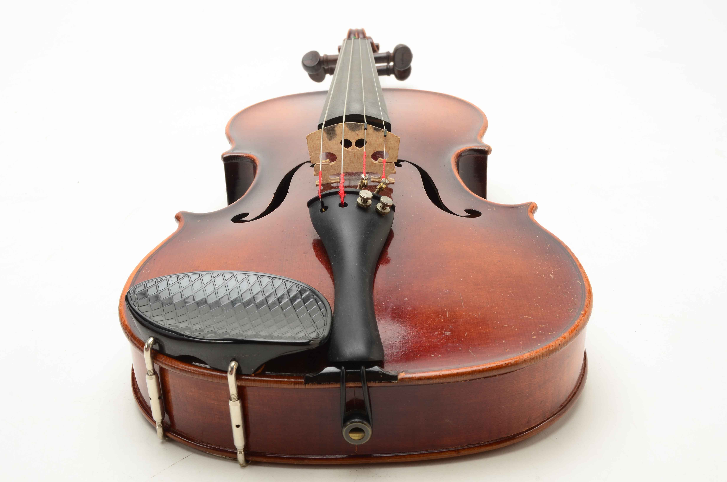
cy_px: 241
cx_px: 364
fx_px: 937
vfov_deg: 28.8
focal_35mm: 46
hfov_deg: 42.4
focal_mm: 31
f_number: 20
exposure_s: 1/160
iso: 100
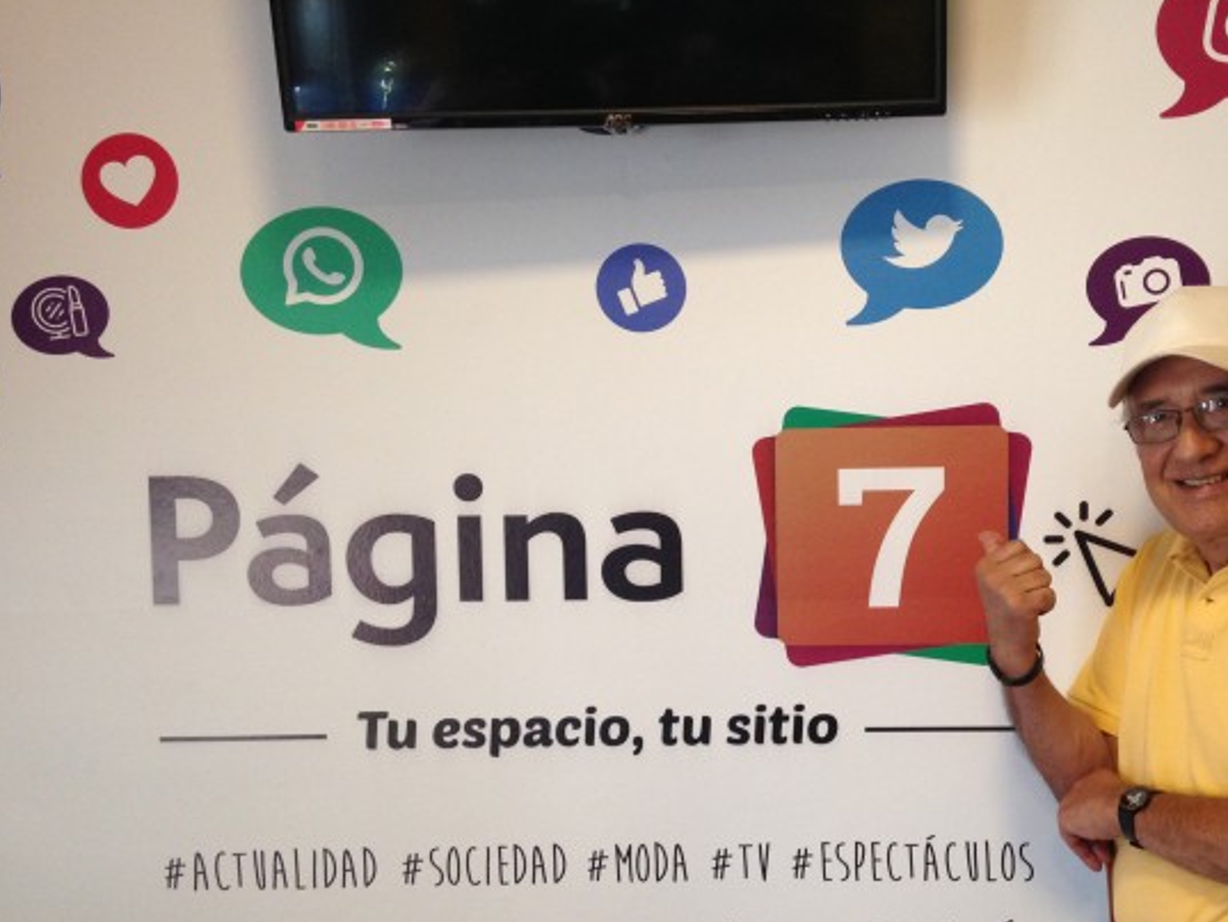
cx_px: 791
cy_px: 594
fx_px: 1526
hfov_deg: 43.4
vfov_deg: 33.4
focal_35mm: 43
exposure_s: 1/20
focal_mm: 4.12
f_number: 2.4
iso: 125
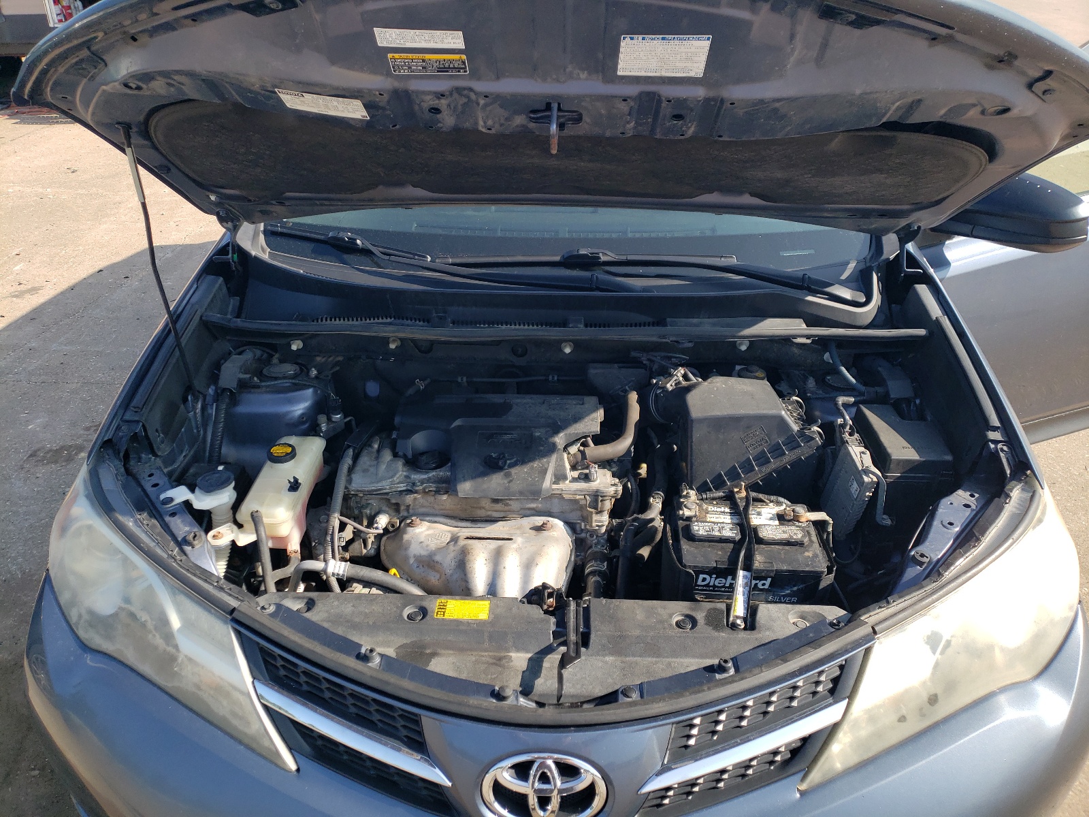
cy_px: 408
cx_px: 544
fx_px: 818
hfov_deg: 67.3
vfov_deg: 53.1
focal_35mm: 26
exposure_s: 1/1250
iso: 50
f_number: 1.5
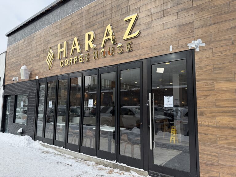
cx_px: 118
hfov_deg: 71.6
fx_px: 164
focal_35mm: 24
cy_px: 88
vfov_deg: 56.8
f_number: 1.78
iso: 100
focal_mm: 6.76
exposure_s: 1/2053
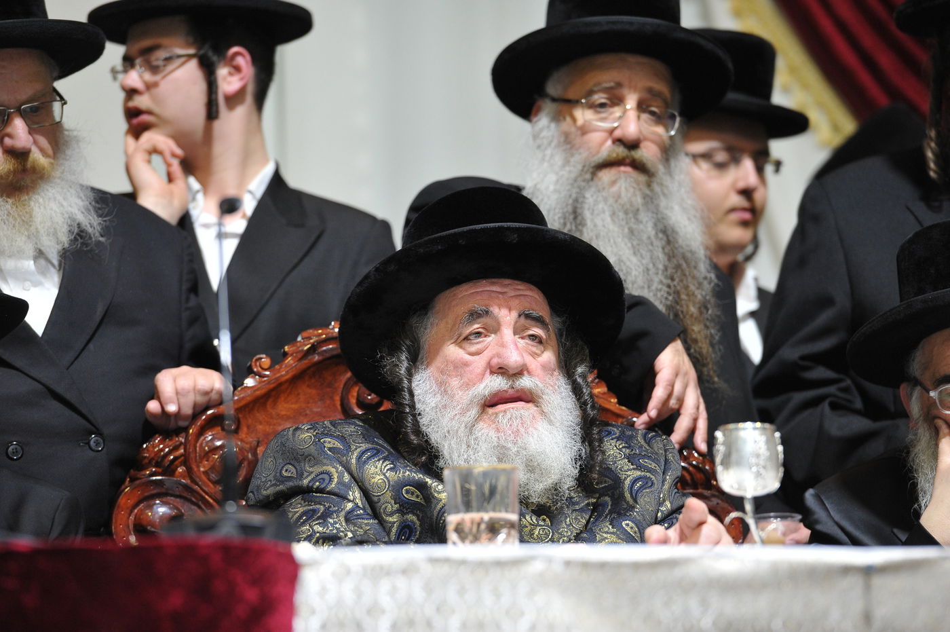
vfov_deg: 6.9
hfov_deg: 10.3
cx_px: 475
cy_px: 316
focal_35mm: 200
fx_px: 5273
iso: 1600
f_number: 4.5
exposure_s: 1/160
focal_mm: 200
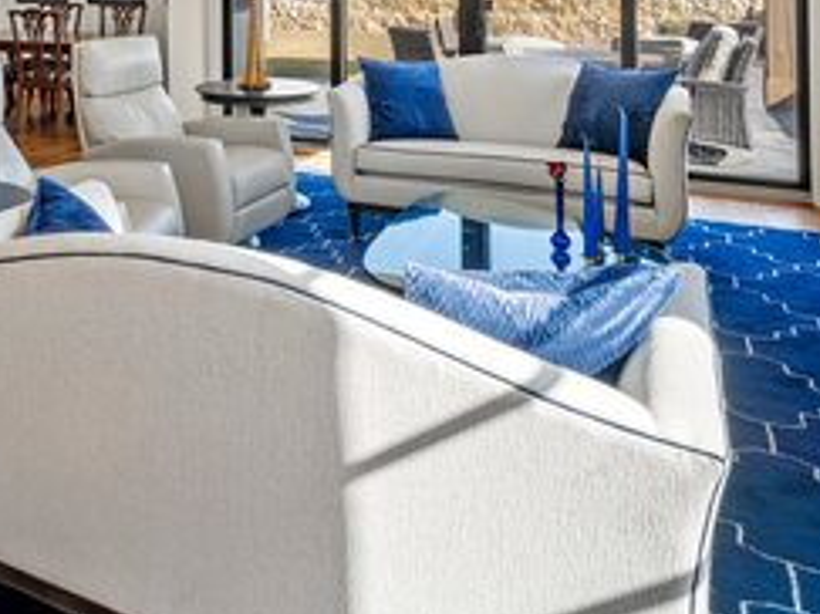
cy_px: -49
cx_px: 118
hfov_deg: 45.4
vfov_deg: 33.3
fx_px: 900
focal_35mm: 38
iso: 100
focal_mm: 15
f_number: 8
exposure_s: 1/15
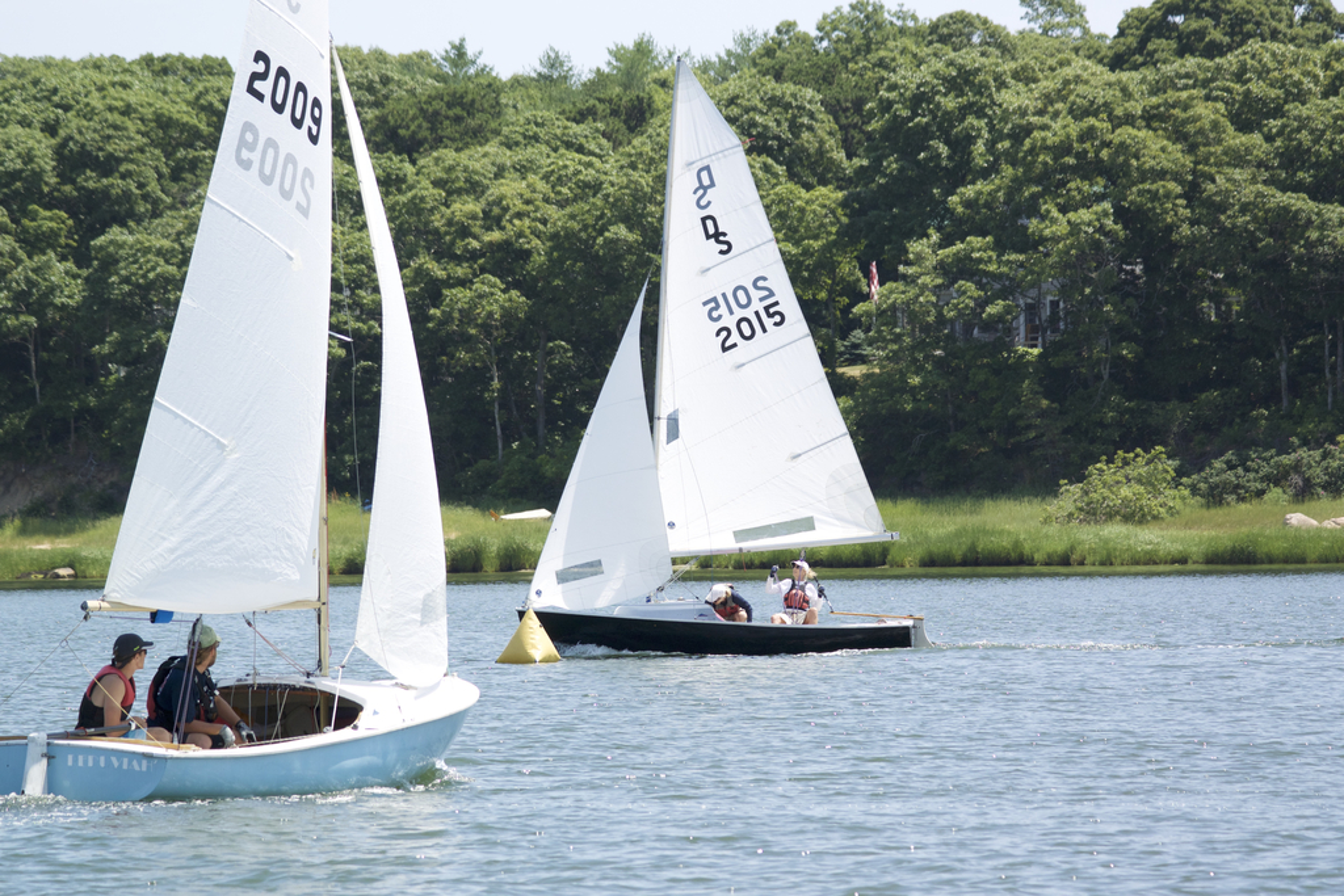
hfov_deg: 7.6
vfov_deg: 5.1
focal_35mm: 271
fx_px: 10118
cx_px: 672
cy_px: 448
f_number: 4.8
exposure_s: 1/640
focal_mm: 100.6
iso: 160
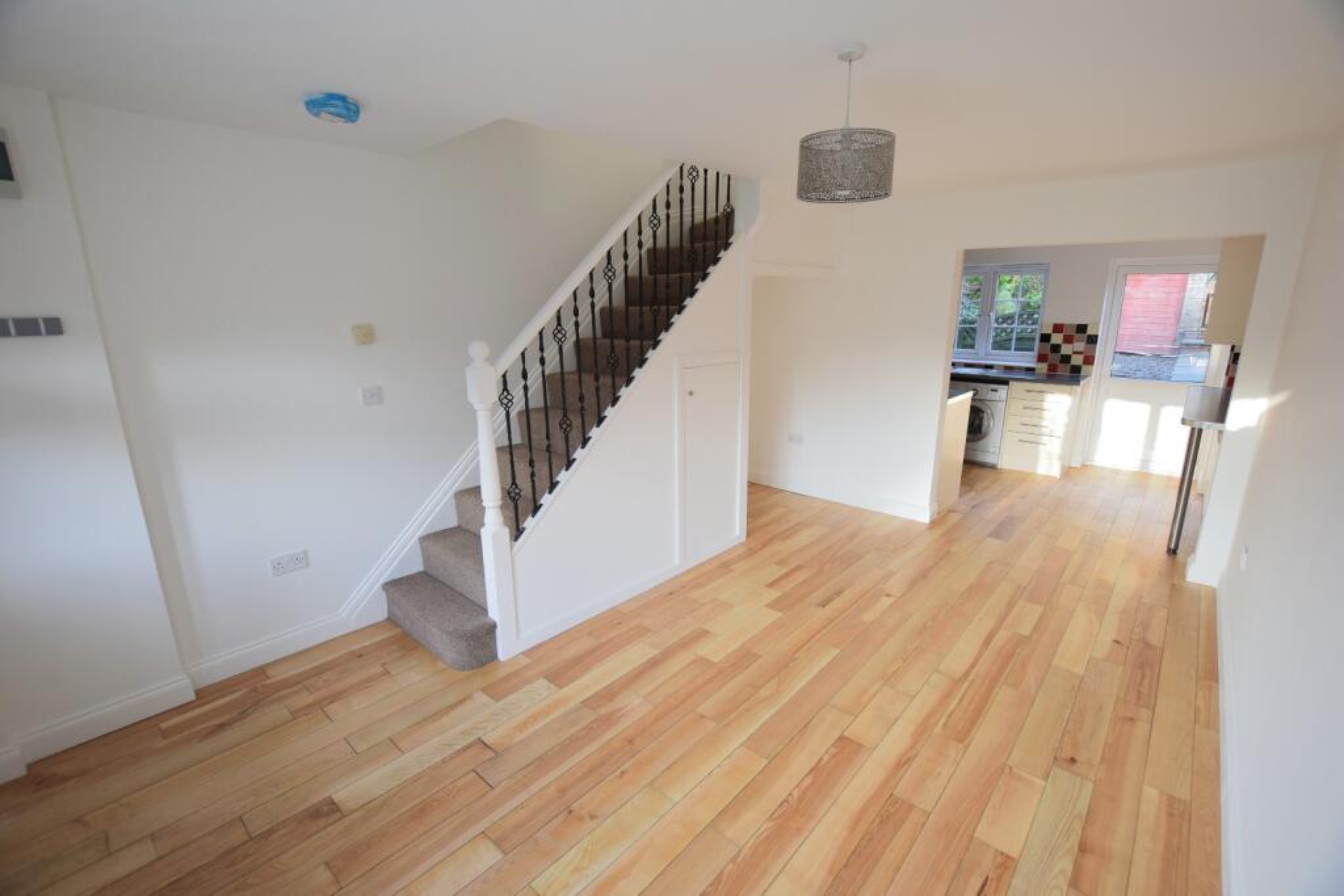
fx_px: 560
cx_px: 672
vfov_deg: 77.3
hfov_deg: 100.4
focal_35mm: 15
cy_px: 448
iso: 640
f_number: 4
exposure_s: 1/60
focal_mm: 10
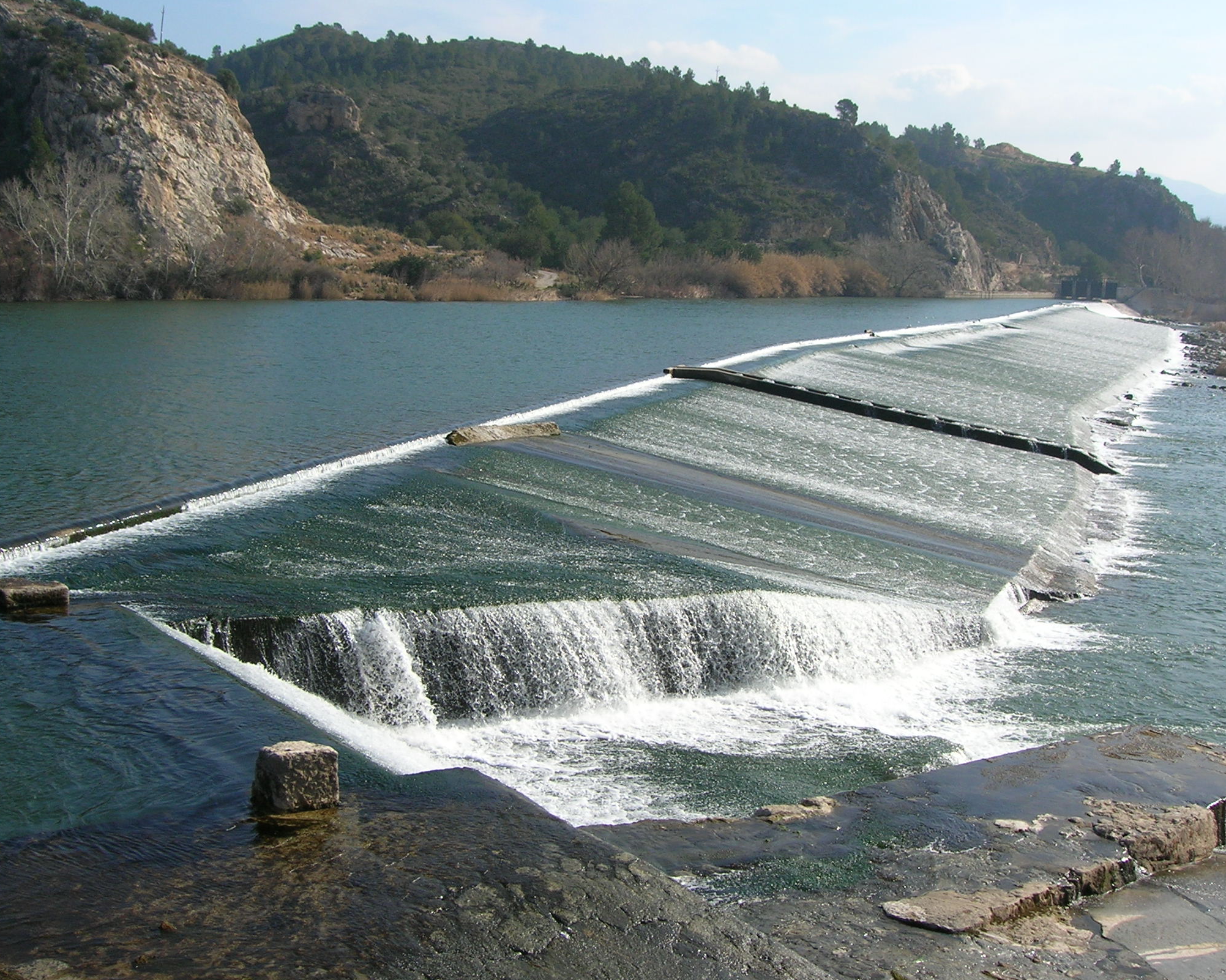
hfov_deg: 46.8
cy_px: 479
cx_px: 604
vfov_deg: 38.2
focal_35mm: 39
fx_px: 1415
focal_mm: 5.8
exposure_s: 1/418
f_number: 4.9
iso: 50
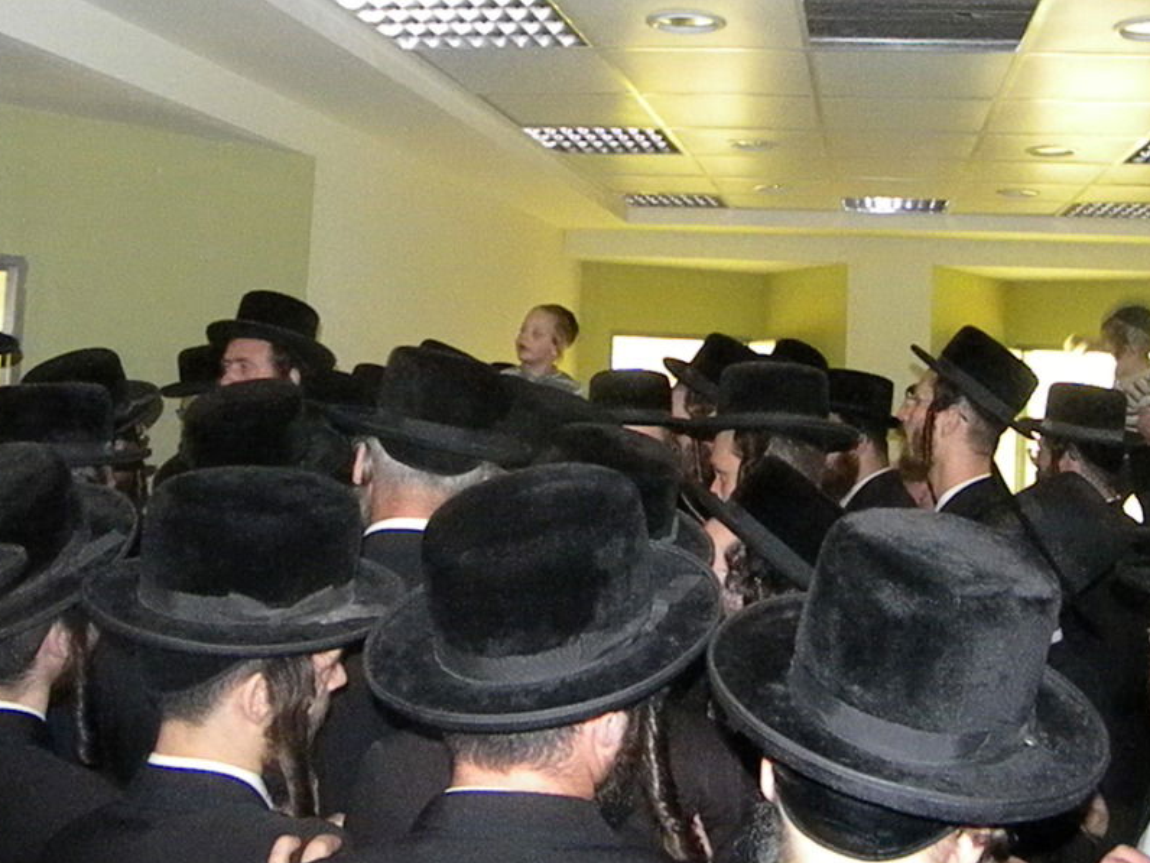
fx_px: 1196
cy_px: 311
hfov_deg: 50.8
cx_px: 718
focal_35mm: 36
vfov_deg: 39.3
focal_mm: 5
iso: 3200
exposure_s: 1/26
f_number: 3.5
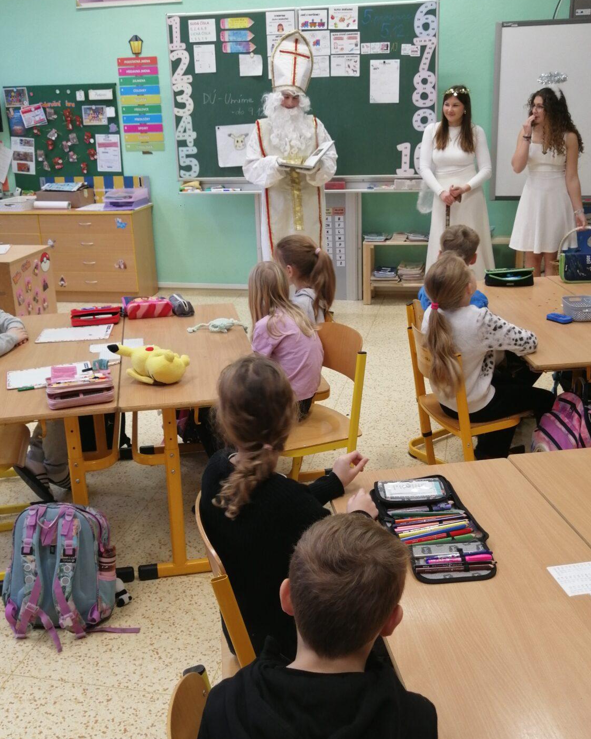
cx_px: 299
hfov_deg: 39.2
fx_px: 831
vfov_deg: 47.9
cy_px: 365
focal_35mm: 38
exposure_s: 1/50
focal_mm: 3.88
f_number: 1.8
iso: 64
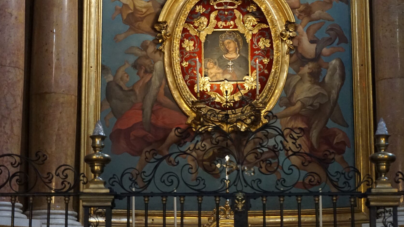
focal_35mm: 113
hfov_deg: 18.9
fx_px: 1211
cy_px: 48
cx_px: 236
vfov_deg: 10.7
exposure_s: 1/13
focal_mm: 50
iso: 3200
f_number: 5.6
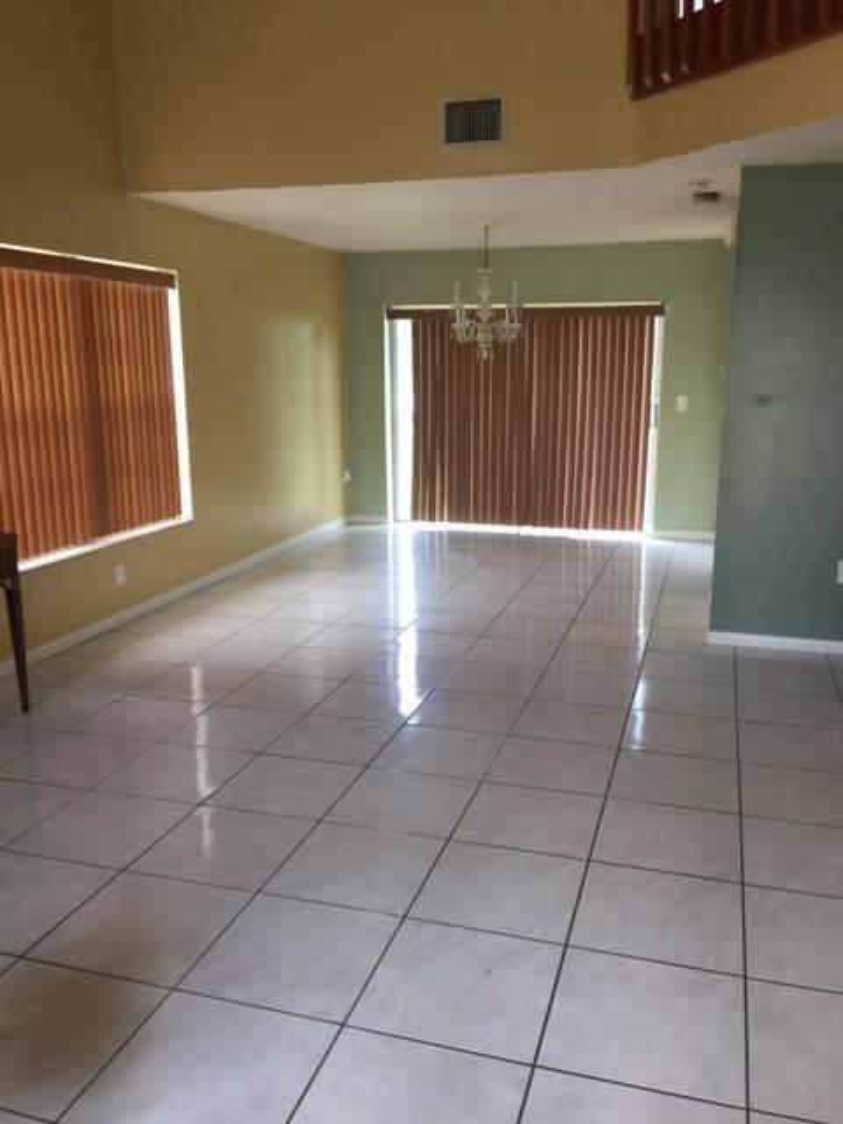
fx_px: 942
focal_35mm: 29
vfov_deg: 61.7
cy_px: 562
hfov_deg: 48.2
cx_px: 422
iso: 32
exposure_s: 1/15
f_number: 2.2
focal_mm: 4.15
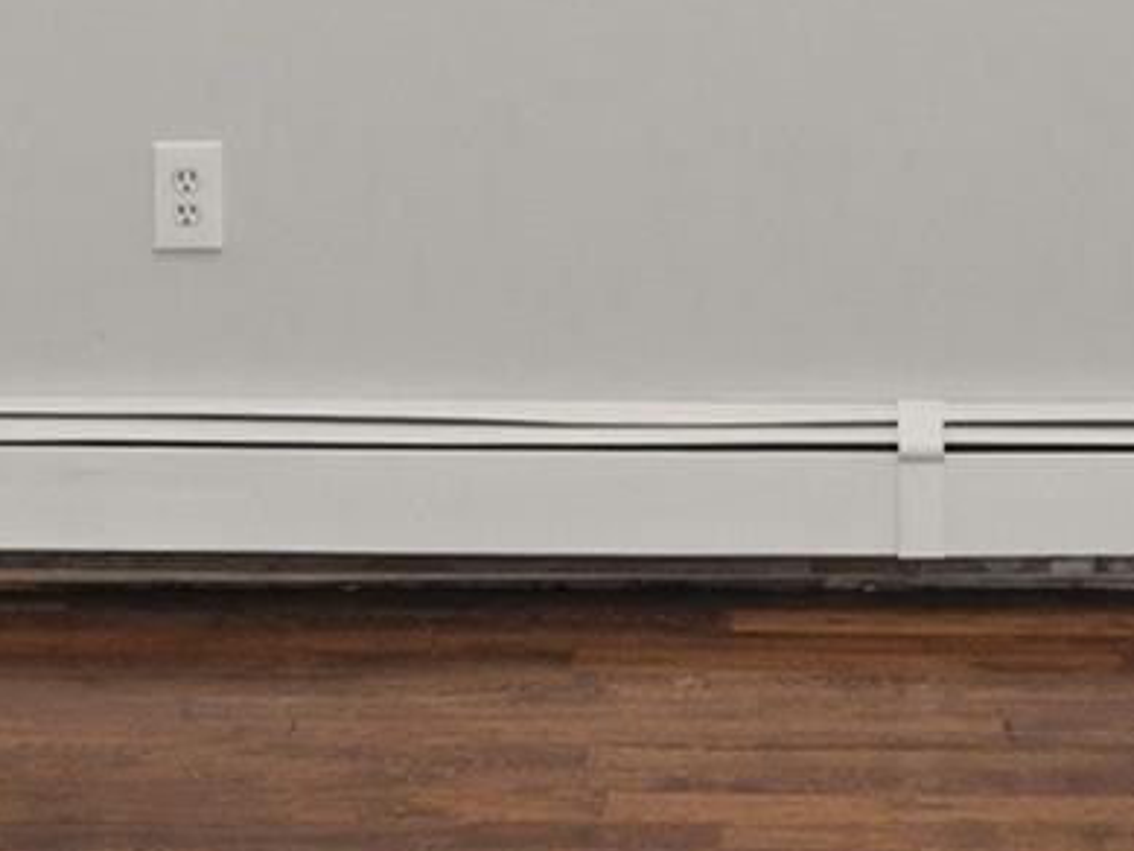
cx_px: 828
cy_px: -450
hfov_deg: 23.9
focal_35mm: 81
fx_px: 2654
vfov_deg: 16.5
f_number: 9
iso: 250
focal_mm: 16
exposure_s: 1/50
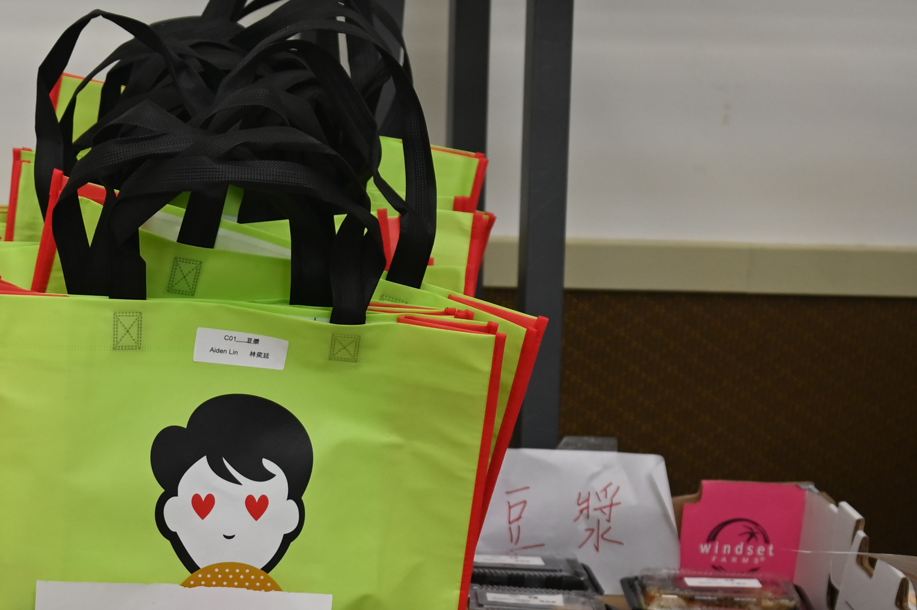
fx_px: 3004
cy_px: 825
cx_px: 59
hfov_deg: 17.1
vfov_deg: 11.3
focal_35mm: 118
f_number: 5
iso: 500
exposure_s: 1/125
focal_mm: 41
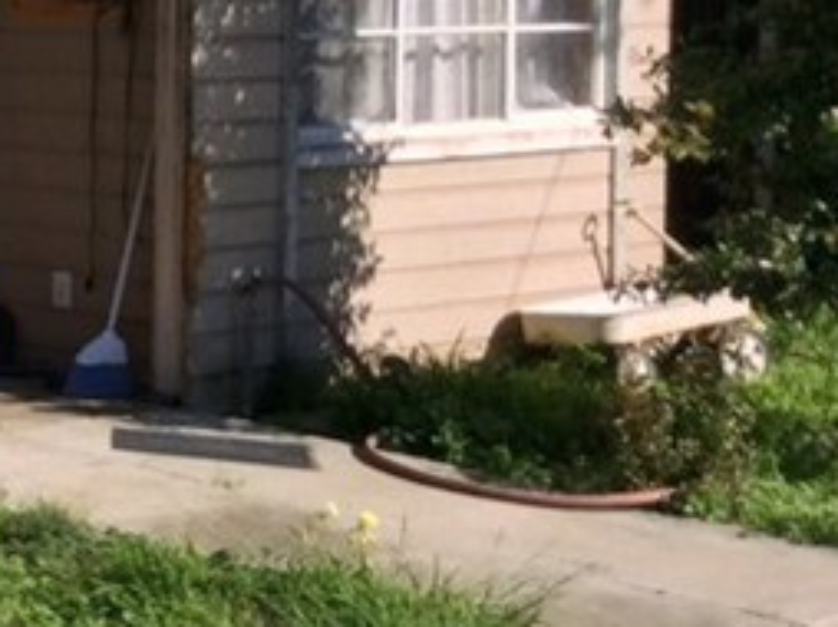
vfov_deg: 11.4
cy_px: -5
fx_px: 3120
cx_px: -822
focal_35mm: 129
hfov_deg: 13.3
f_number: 2.4
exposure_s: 1/1684
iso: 32
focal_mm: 3.3
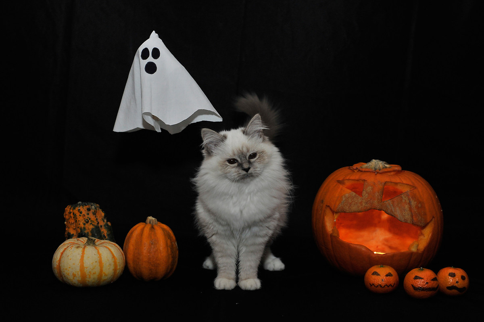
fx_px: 672
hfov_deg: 39.6
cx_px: 242
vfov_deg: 26.9
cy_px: 161
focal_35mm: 50
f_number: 5
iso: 1000
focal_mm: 50
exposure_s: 1/160
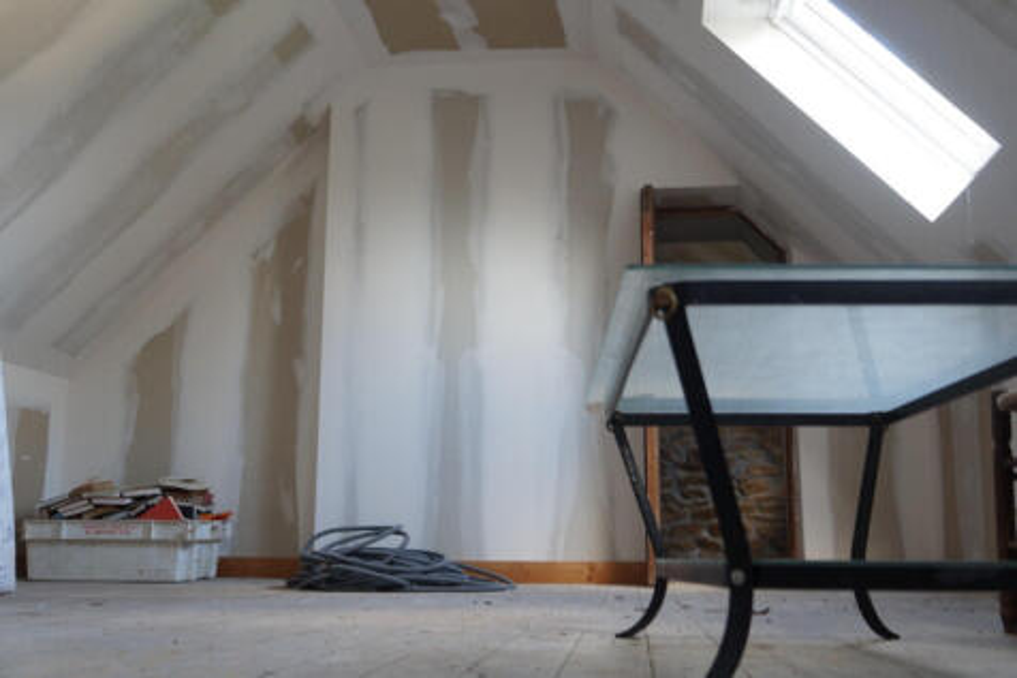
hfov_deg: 53.1
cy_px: 339
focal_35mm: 36
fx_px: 1017
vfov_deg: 36.8
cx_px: 508
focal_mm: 24
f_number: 4
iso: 200
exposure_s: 1/13
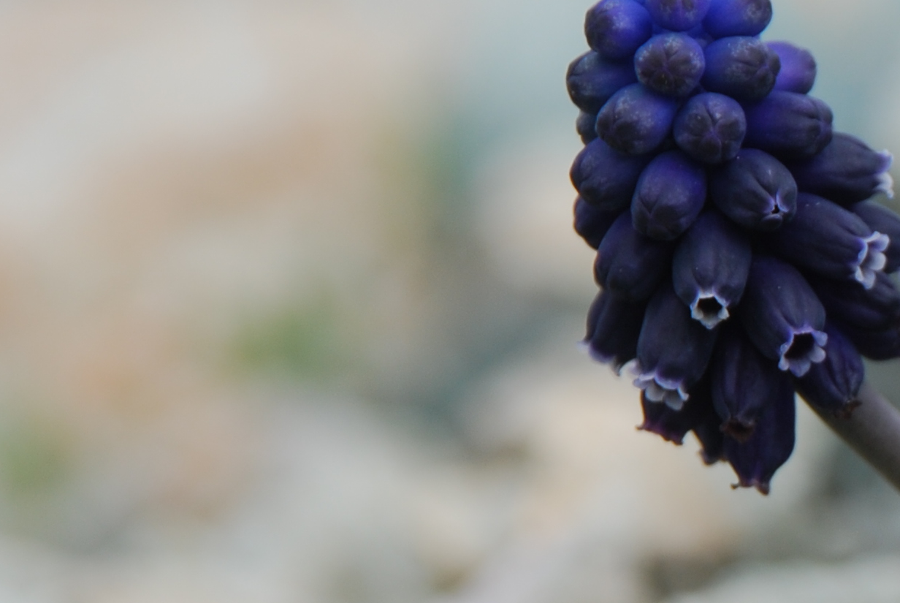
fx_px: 15935
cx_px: 1302
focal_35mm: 637
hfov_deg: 3.2
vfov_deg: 2.2
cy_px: 269
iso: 100
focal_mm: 135
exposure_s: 1/125
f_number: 8
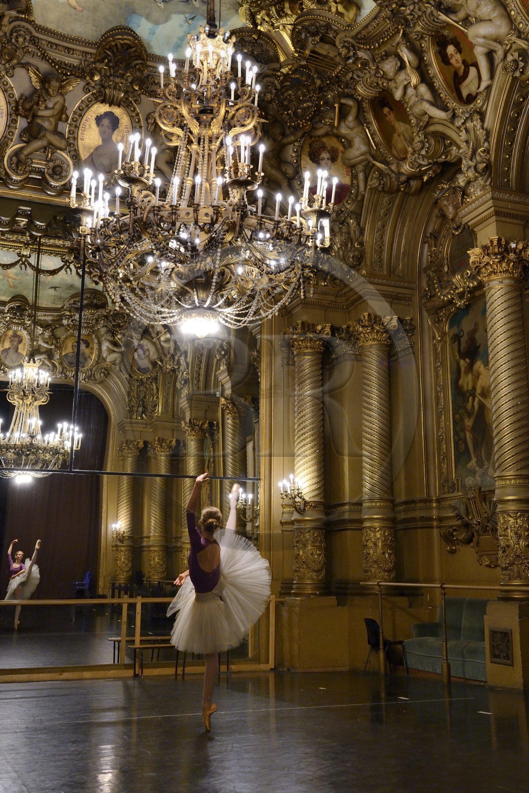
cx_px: 264
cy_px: 396
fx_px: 749
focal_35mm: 34
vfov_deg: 55.8
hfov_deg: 38.9
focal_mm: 34
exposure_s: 1/40
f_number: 5.6
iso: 3200
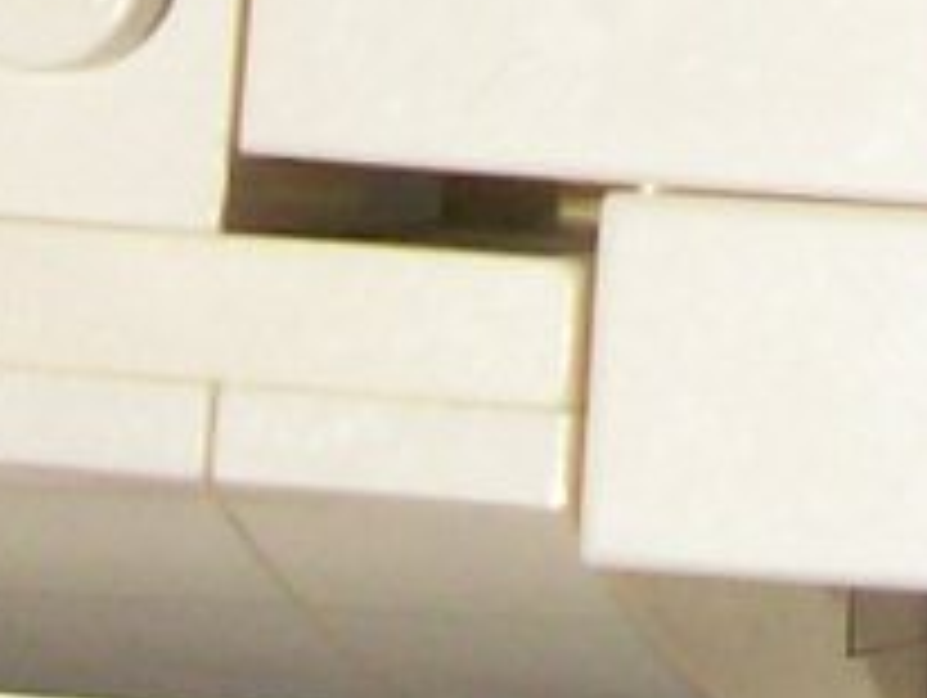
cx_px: 1480
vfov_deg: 5.0
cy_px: -1693
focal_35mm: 279
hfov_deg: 7.0
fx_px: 7480
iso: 80
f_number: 4.8
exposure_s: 1/1121
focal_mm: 6
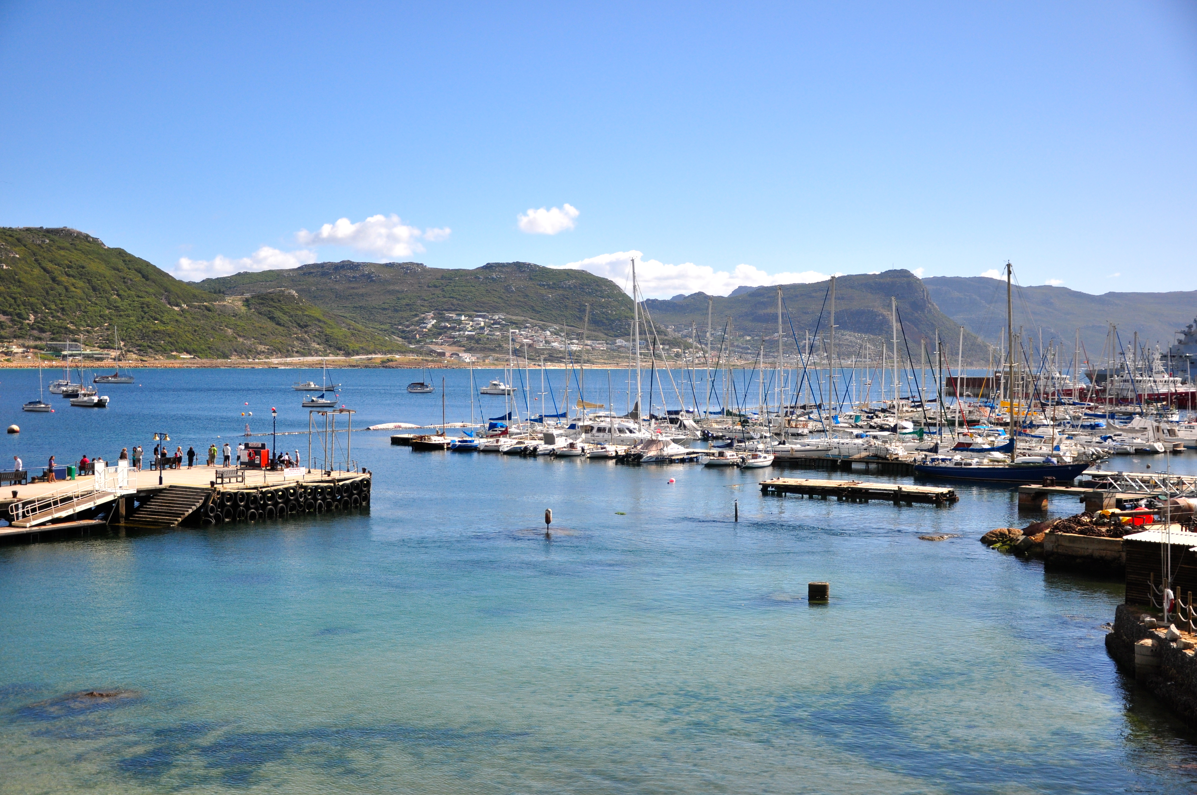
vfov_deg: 29.8
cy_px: 398
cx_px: 598
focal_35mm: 45
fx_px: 1494
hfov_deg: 43.7
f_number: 4.2
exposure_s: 1/2500
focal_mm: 30
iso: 250
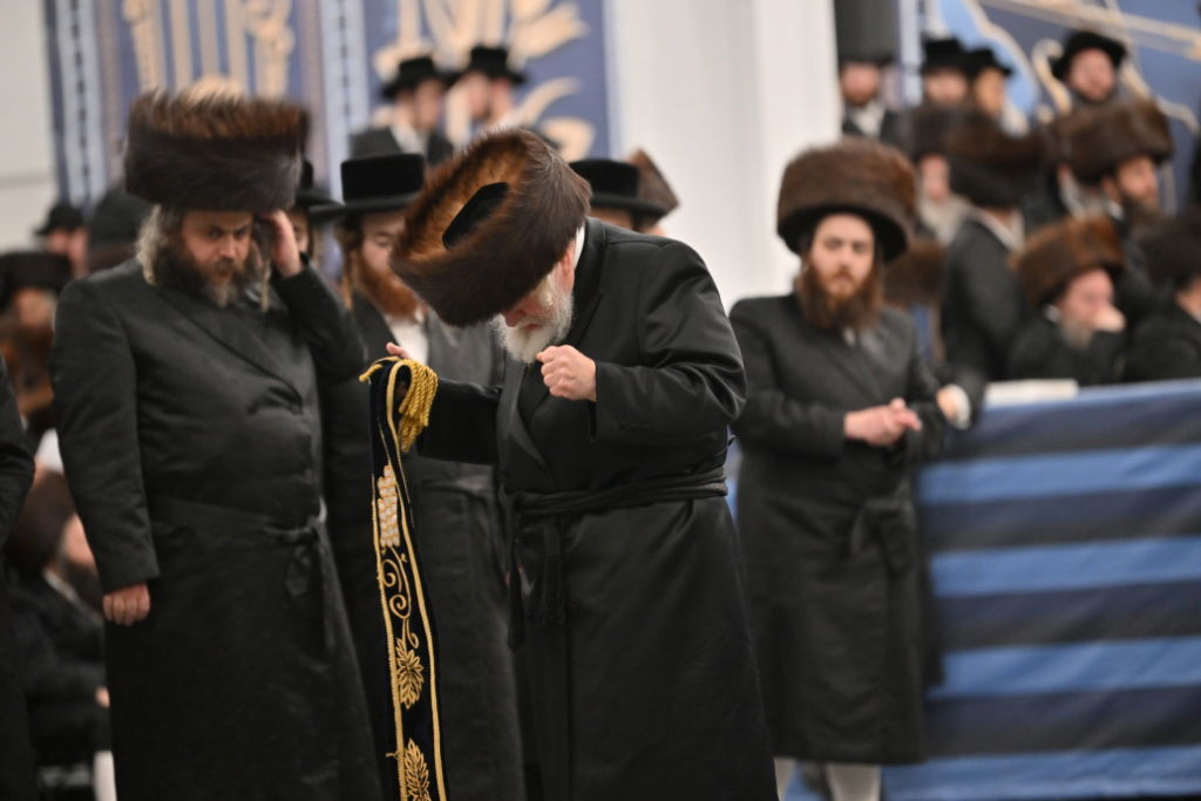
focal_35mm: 200
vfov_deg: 6.9
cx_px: 600
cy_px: 400
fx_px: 6673
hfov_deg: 10.3
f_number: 3.2
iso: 1000
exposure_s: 1/320
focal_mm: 200
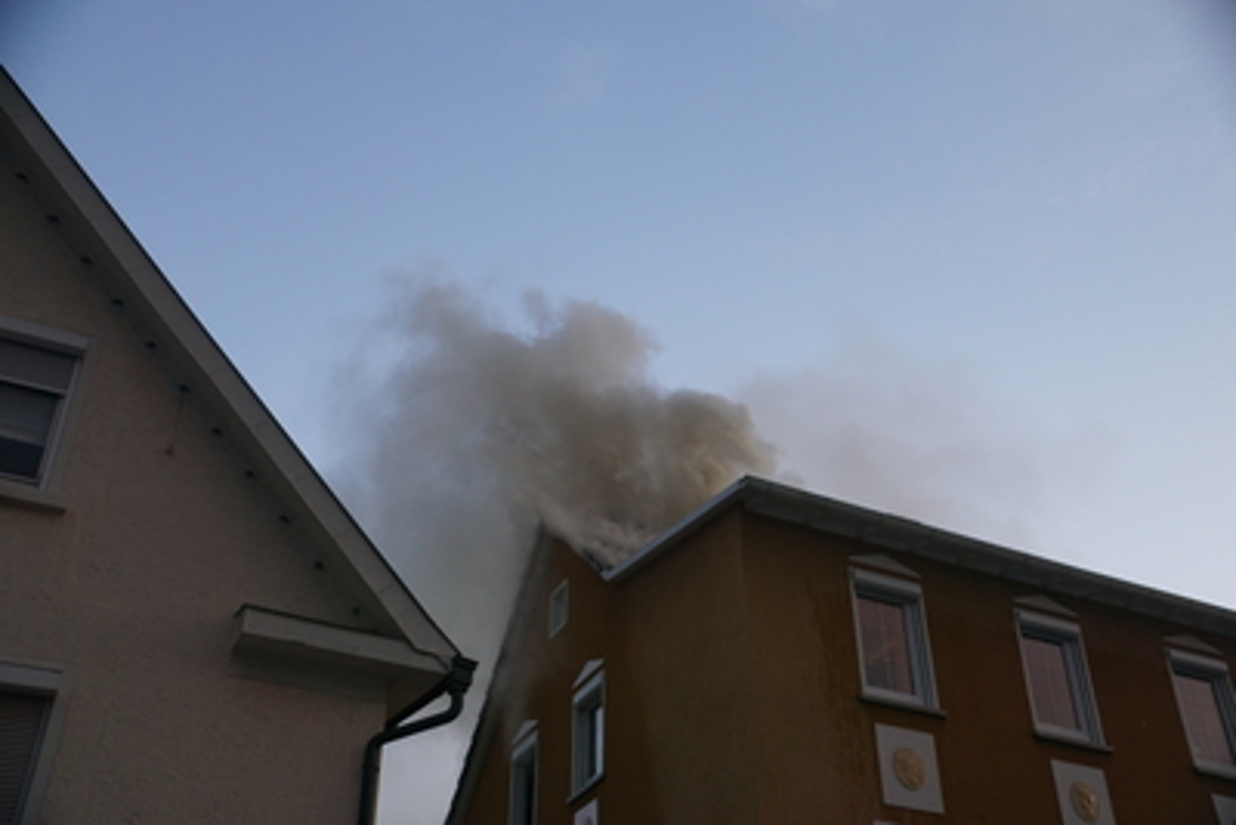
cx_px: 618
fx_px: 1339
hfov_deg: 49.5
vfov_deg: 34.2
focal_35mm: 39
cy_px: 412
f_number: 4
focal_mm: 26
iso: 500
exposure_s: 1/160
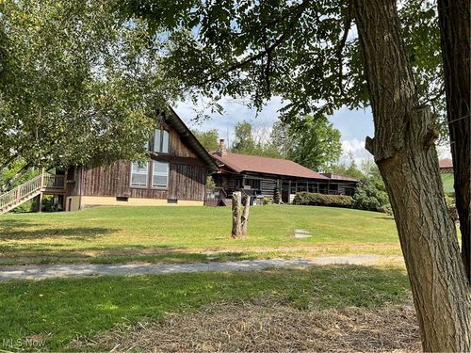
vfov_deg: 48.2
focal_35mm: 29
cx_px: 236
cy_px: 176
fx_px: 395
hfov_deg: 61.7
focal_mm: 3
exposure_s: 1/1055
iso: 16
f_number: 1.8
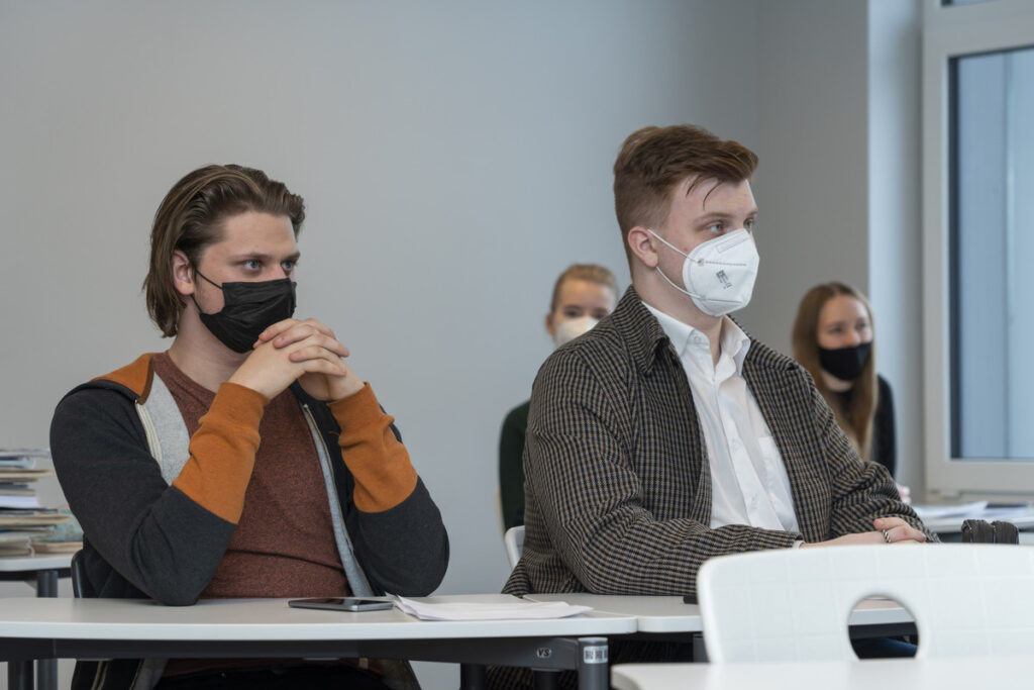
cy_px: 345
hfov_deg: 20.0
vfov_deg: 13.4
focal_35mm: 102
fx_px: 2930
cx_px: 517
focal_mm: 102
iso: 1000
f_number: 5.6
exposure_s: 1/200
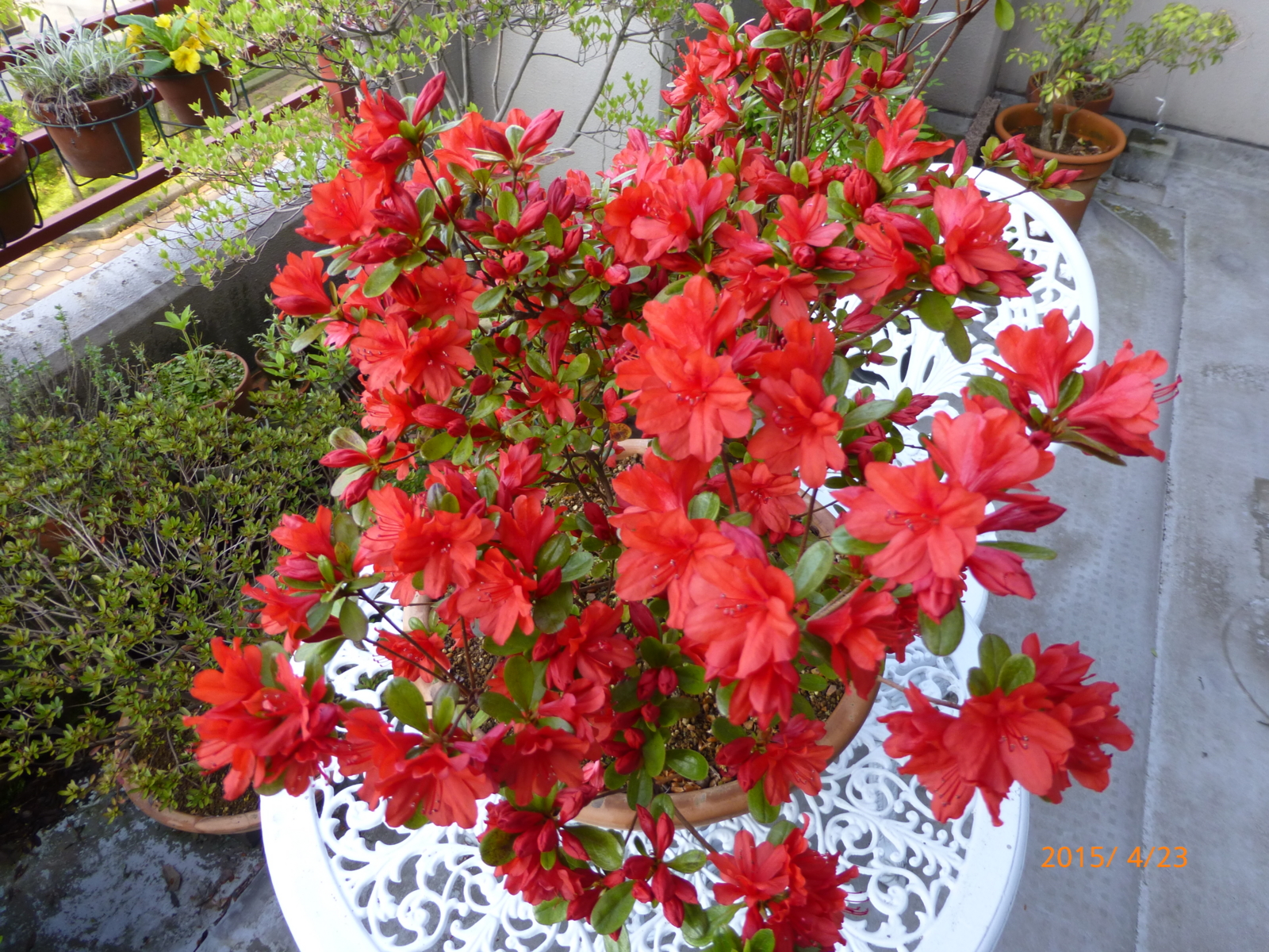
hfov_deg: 71.6
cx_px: 634
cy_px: 476
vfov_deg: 56.8
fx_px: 880
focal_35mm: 24
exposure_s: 1/60
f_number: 3.3
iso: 100
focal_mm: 4.3
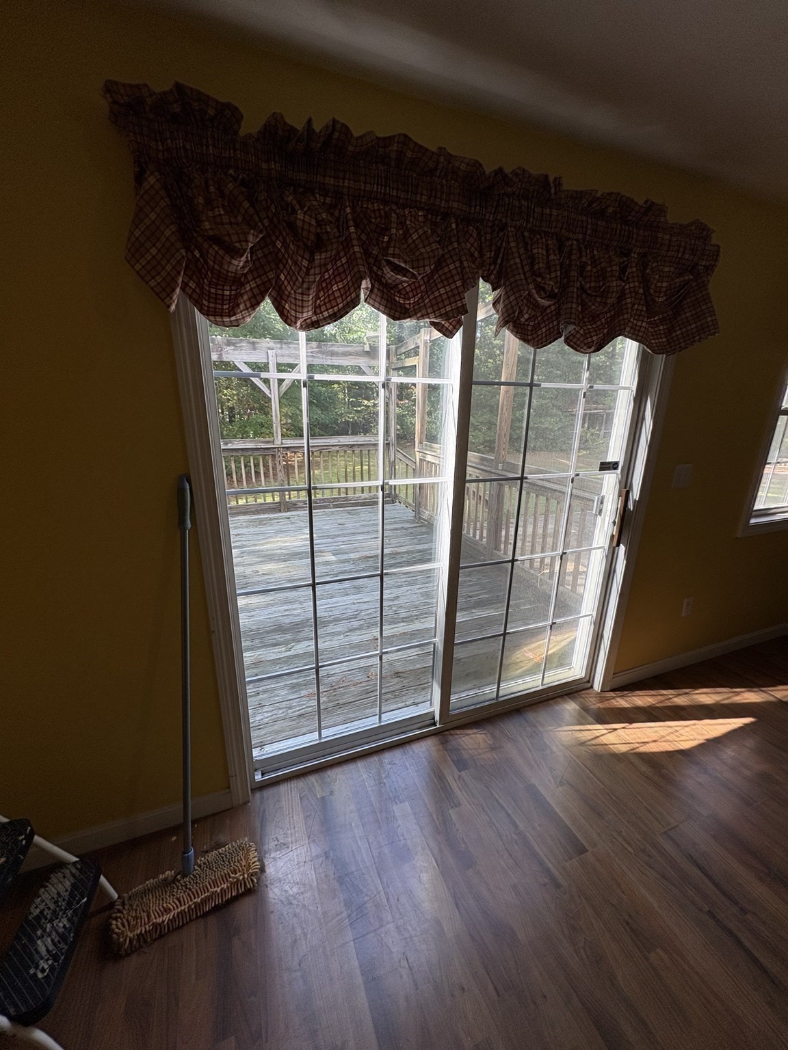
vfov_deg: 102.1
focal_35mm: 14
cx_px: 394
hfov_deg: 85.7
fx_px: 425
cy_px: 525
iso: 80
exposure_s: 1/135
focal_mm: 2.22
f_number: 2.2
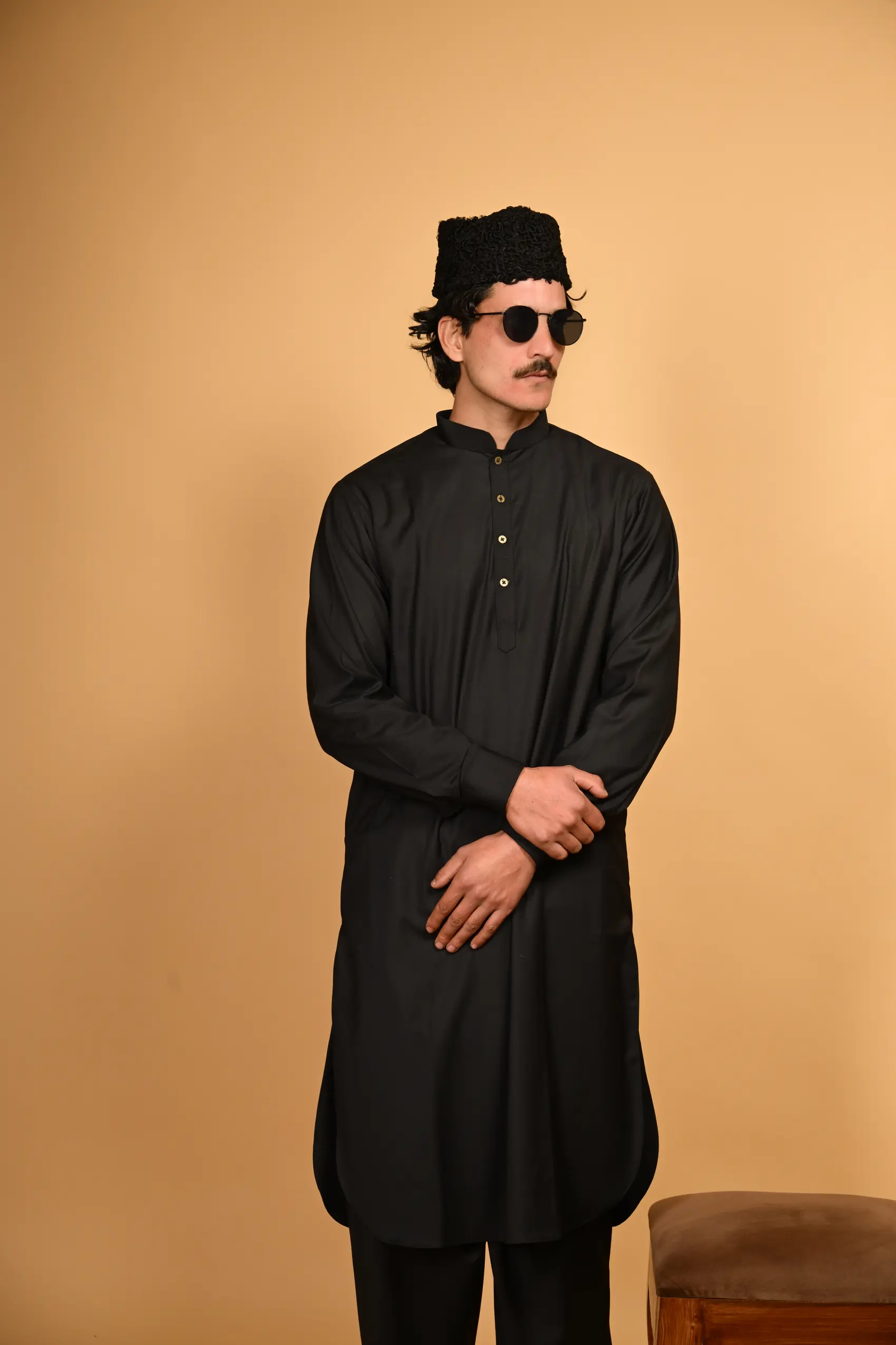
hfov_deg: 18.2
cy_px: 672
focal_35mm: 75
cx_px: 448
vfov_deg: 27.0
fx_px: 2800
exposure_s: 1/200
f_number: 7.1
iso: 200
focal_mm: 75
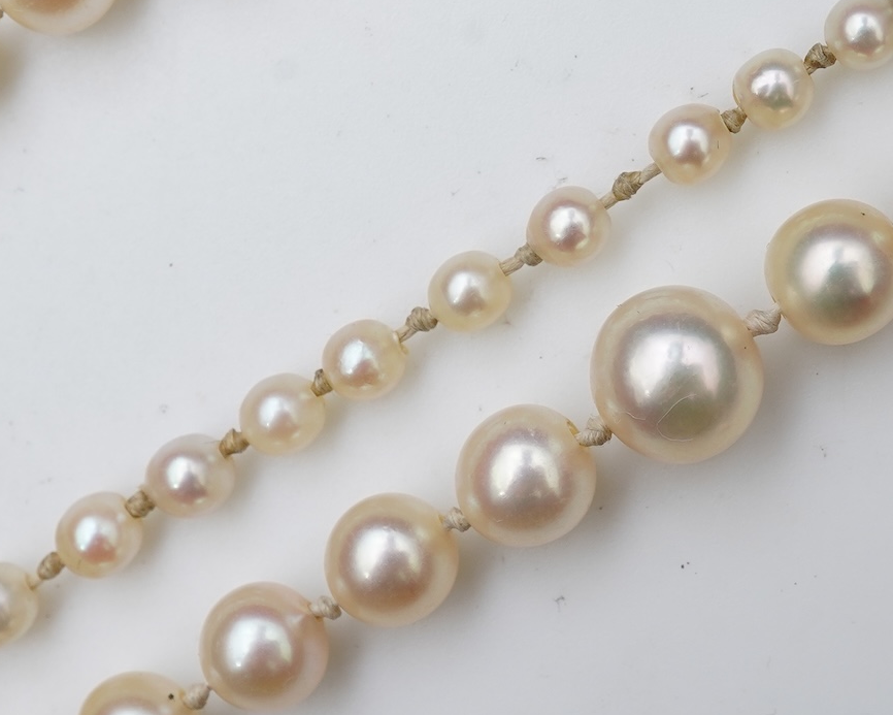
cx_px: 637
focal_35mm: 96
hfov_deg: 19.9
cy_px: 308
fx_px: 2538
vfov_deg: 16.0
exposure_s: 1/125
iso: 400
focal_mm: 30
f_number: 18
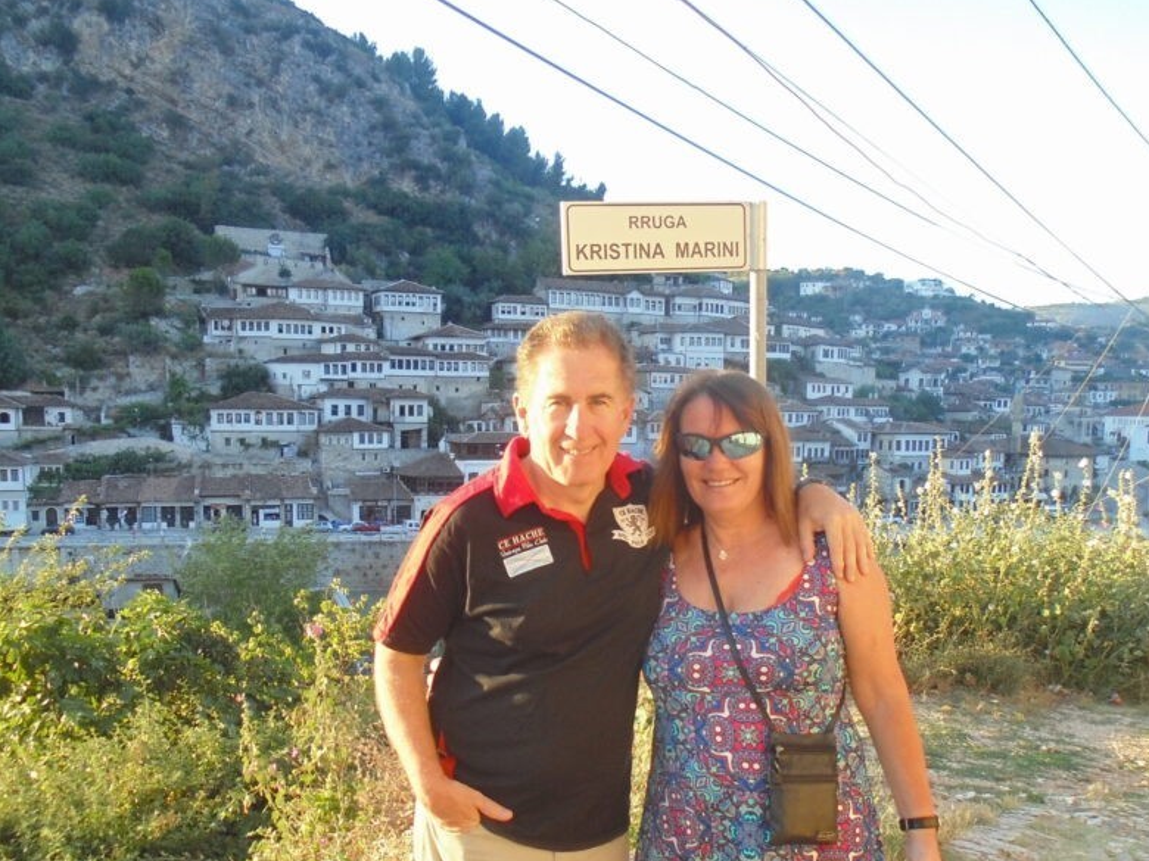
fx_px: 1195
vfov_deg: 39.2
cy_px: 565
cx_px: 582
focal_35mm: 36
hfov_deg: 51.4
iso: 80
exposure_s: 1/80
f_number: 3.5
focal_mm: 4.6
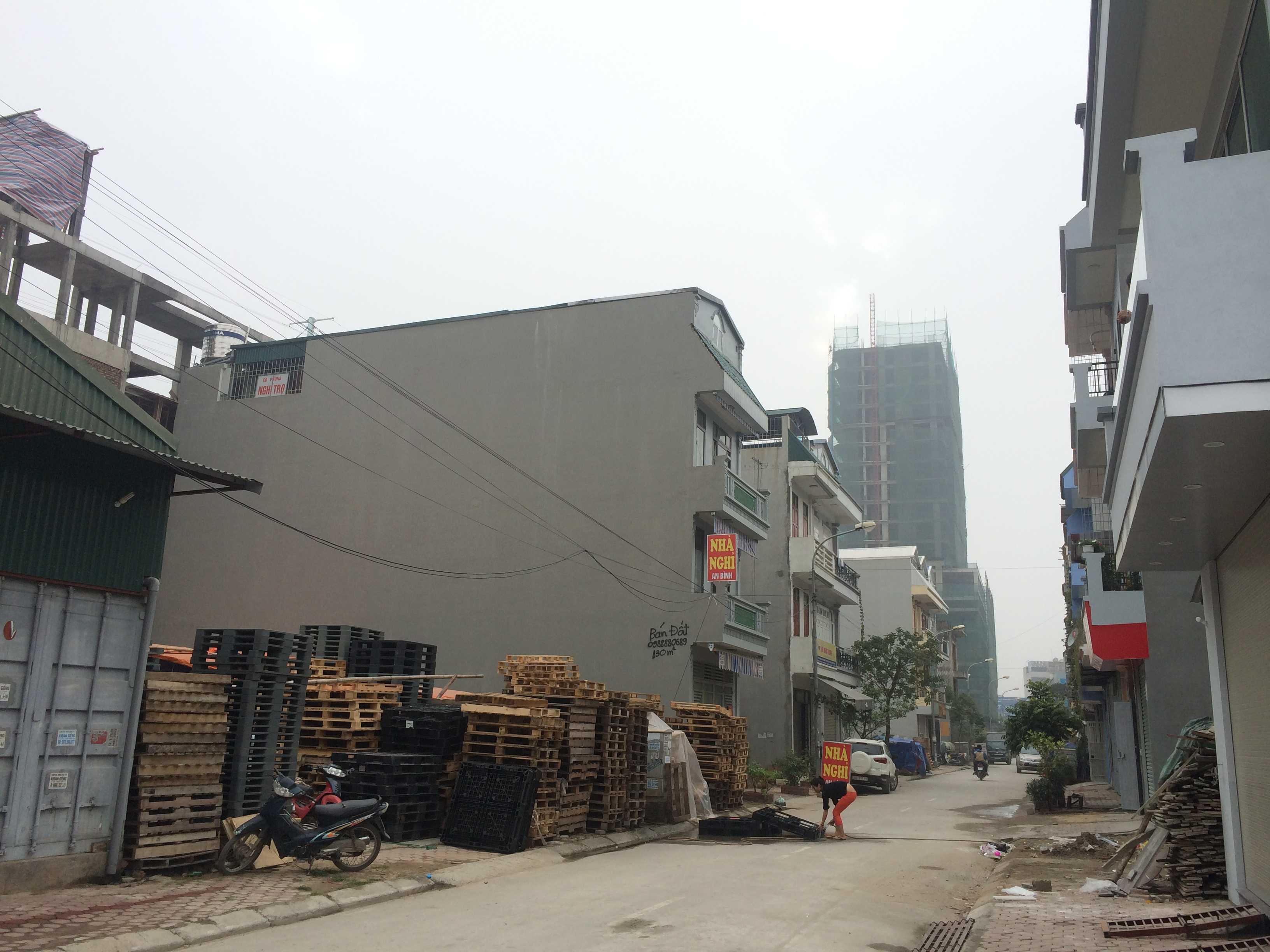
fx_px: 1101
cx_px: 635
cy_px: 476
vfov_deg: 46.8
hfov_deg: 60.0
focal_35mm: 30
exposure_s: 1/570
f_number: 2.2
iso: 32
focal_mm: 4.12
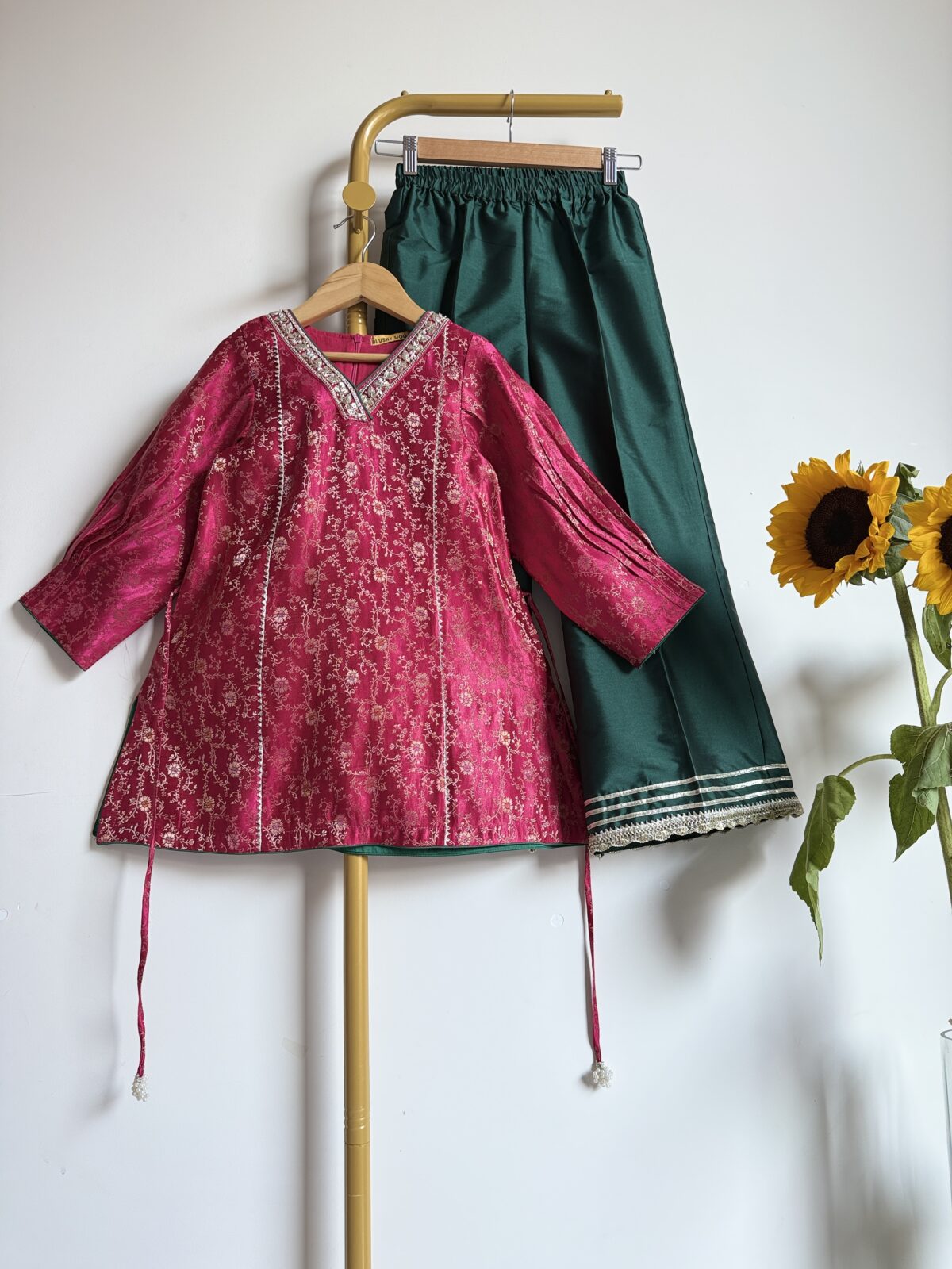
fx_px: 880
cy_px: 634
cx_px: 476
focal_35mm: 24
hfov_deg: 56.8
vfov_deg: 71.6
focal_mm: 6.76
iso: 200
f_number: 1.78
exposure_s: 1/121
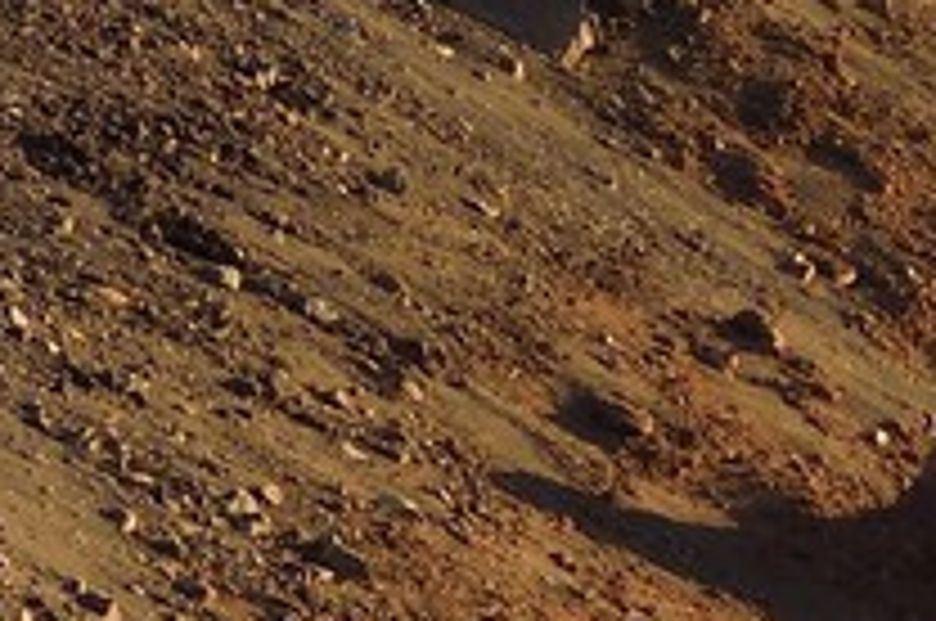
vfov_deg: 4.7
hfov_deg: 6.2
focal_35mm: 293
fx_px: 7606
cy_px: 207
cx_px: 3186
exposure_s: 1/160
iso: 200
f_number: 10
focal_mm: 38
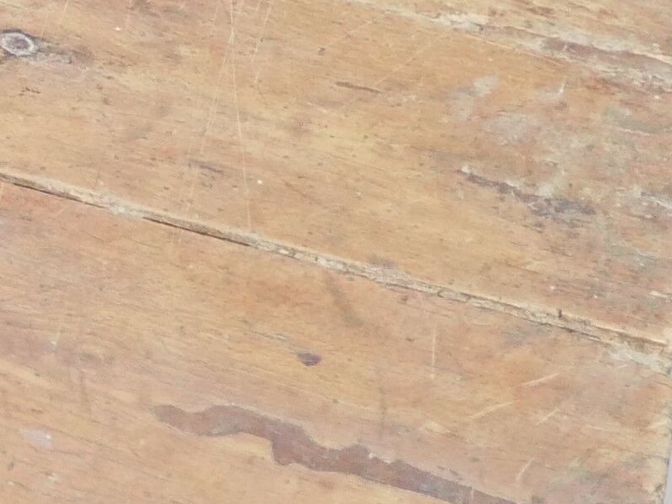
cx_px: -1109
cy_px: -160
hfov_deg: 7.8
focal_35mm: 230
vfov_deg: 6.4
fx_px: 4467
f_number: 1.7
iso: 1250
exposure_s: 1/60
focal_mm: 20
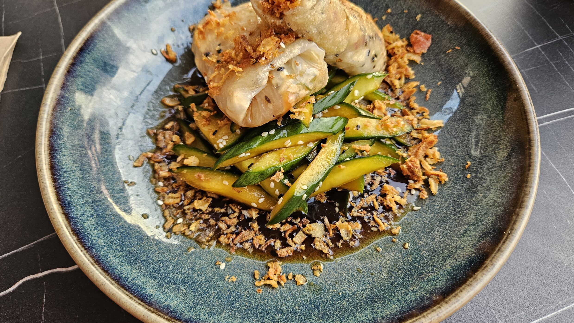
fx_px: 396
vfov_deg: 44.3
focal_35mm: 26
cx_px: 282
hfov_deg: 71.9
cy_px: 147
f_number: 1.8
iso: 200
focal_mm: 5.4
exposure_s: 1/142
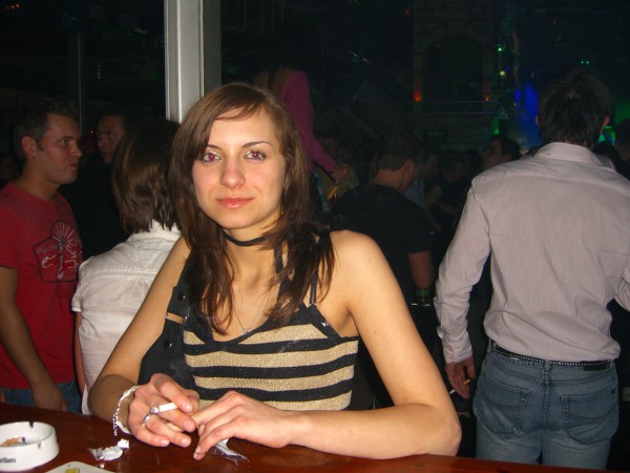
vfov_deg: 37.7
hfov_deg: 49.0
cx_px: 315
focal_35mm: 38
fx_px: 692
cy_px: 236
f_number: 2.8
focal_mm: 7.9
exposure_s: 1/60
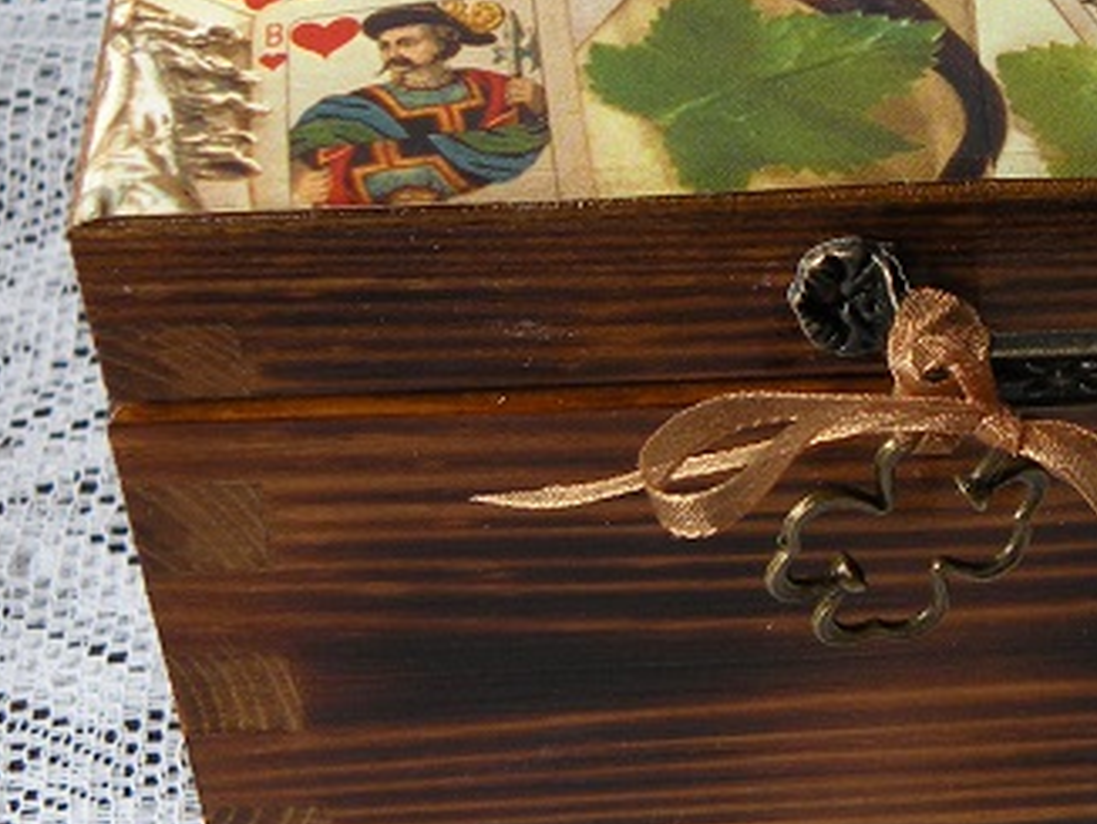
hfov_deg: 18.3
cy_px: 158
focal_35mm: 105
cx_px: 1043
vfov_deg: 14.0
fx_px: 3330
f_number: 3.2
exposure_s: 1/66.7
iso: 109
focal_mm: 7.4
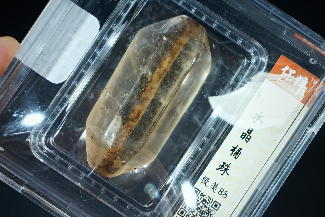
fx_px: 1418
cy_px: 108
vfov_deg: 8.7
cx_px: 162
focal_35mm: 157
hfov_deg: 13.1
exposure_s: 1/160
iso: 100
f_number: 18
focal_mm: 105
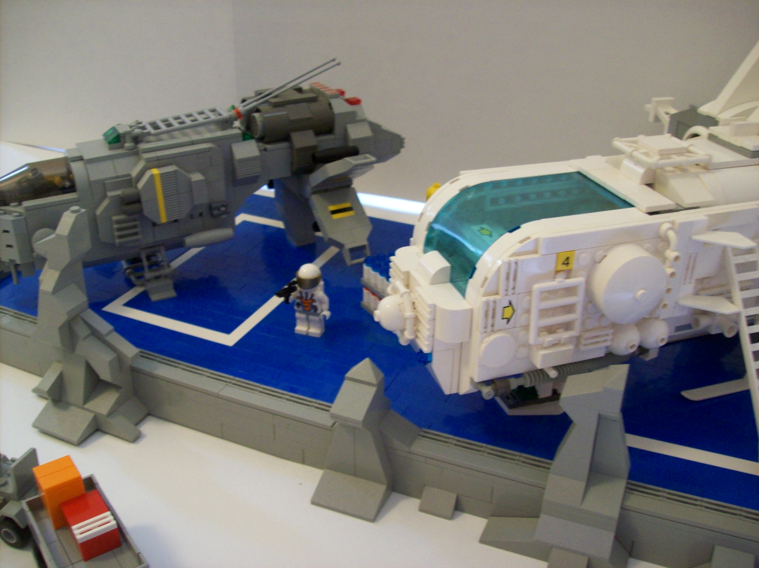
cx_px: 380
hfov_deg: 51.4
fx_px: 789
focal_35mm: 36
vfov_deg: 39.6
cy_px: 284
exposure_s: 1/10.1
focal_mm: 6
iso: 160
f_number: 2.7
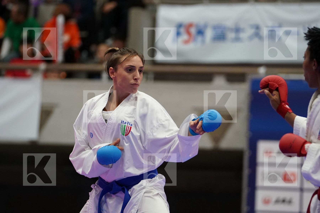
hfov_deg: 7.7
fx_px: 2373
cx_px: 160
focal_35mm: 267
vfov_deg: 5.1
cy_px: 106
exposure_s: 1/1000
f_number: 2.8
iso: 3200
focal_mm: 178
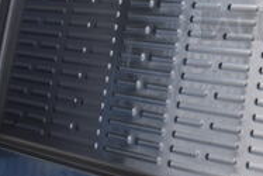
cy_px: -34
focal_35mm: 88
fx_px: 643
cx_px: 359
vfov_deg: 15.0
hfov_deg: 20.7
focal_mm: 18
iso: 200
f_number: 9
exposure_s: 1/1000
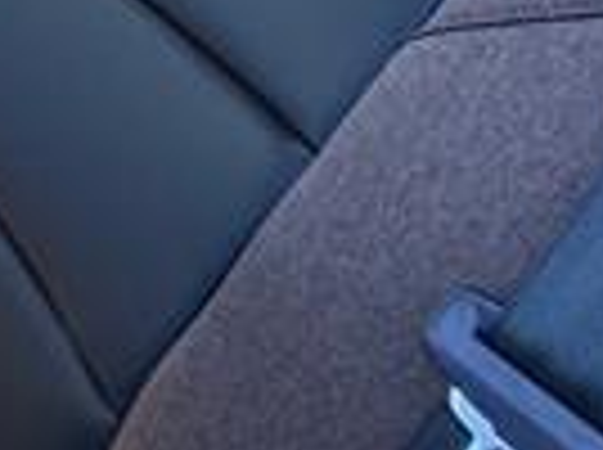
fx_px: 1165
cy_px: -338
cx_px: -418
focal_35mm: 67
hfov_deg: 21.5
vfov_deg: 17.9
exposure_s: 1/99
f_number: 2.2
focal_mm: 2.22
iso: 125
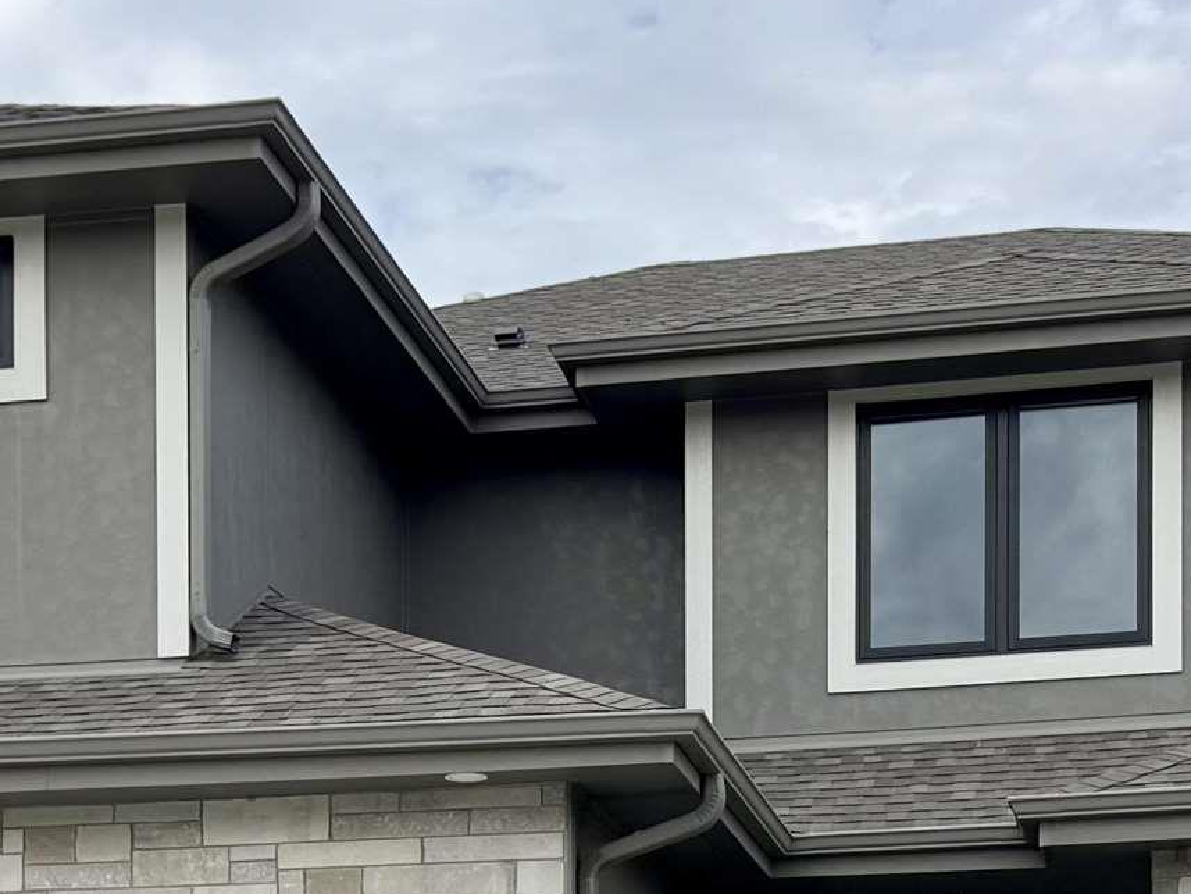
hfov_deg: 22.7
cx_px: 511
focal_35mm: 86
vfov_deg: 16.1
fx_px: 2959
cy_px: 1225
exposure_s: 1/1560
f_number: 1.78
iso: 80
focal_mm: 6.76
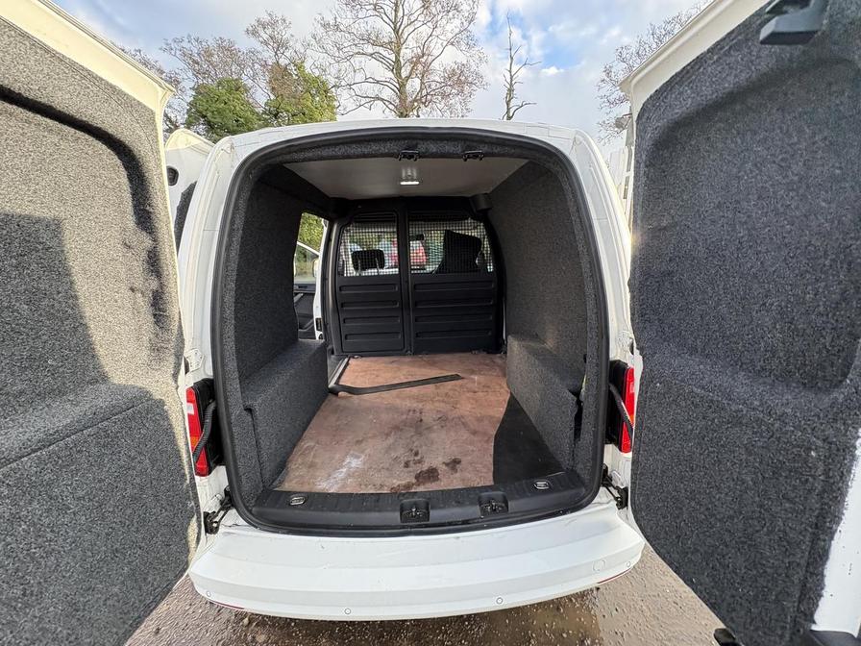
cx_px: 430
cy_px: 323
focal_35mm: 14
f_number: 2.2
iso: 125
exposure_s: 1/136
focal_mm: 2.22
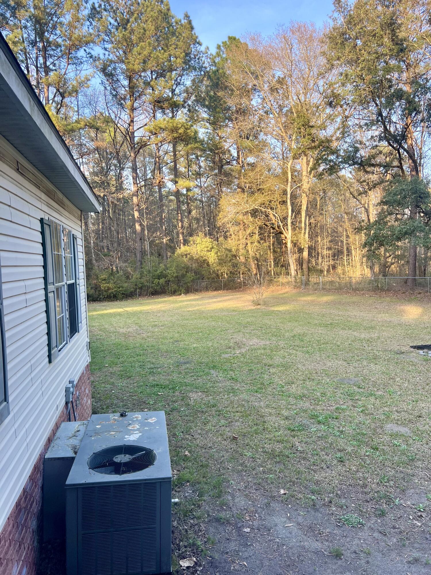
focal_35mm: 26
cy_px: 288
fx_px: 432
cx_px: 216
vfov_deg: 67.3
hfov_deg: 53.1
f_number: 1.5
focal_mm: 5.7
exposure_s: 1/377
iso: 50
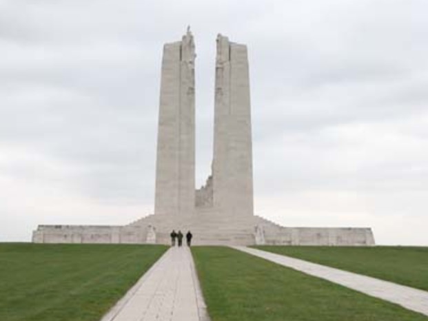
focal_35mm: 68
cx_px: 210
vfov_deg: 21.6
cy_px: 160
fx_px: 841
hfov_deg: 28.6
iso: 100
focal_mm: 16.8
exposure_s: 1/252
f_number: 5.2
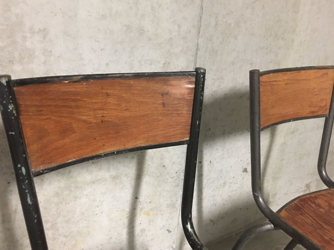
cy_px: 119
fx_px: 318
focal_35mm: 33
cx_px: 176
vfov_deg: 42.9
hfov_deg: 55.3
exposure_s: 1/4
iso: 125
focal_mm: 4.15
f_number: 2.2
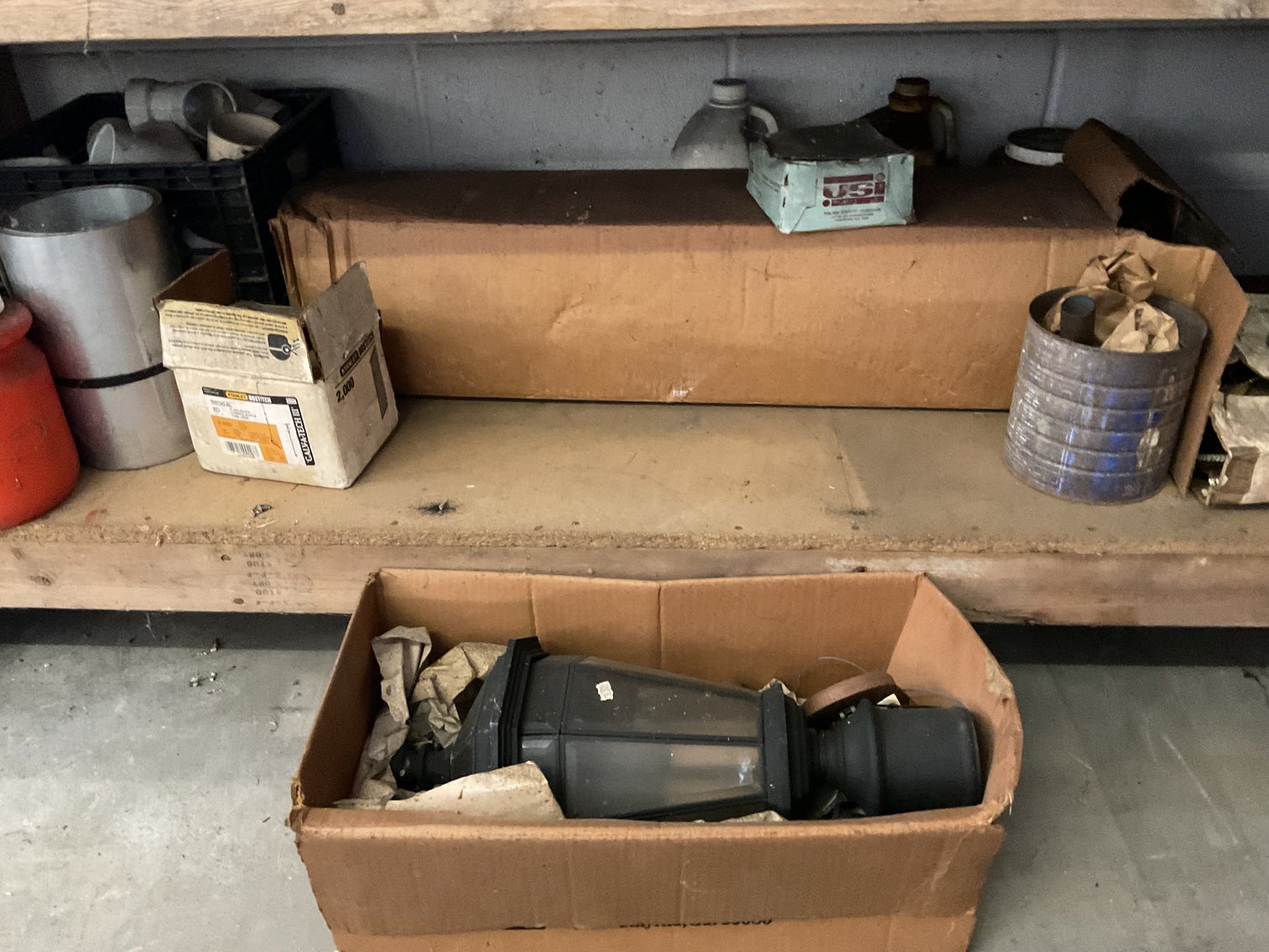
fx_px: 1063
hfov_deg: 61.7
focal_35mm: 29
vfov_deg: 48.2
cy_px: 476
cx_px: 634
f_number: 1.8
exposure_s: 1/24
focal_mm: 3
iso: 500
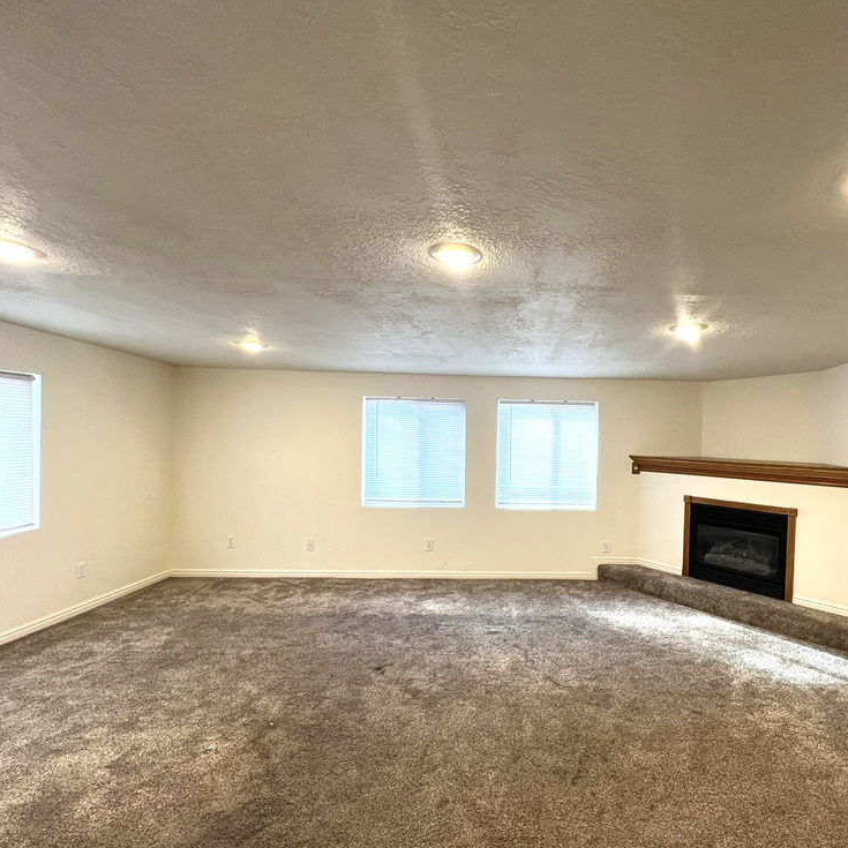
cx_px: 541
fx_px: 443
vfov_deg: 87.4
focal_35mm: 16
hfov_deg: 85.4
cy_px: 441
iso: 160
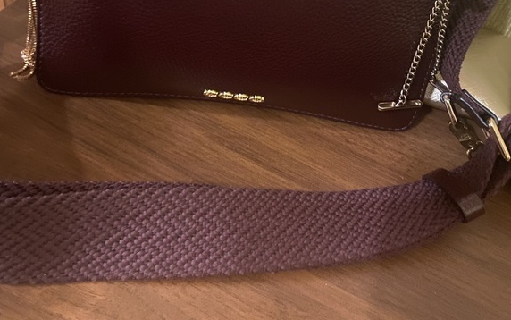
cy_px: 34
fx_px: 515
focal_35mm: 37
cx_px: 256
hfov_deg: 52.7
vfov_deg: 32.8
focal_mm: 4.25
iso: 500
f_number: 1.8
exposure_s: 1/8
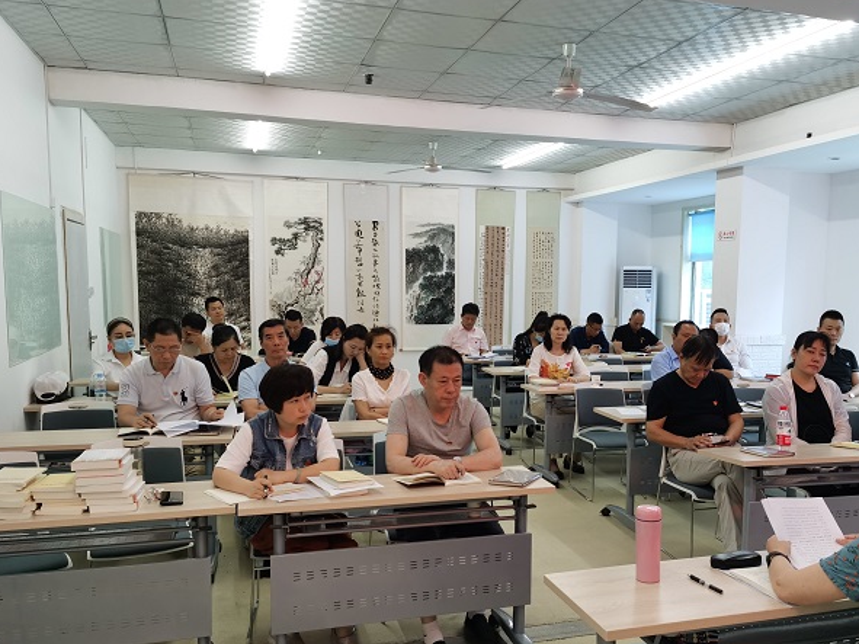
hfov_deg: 56.7
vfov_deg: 44.0
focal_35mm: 32
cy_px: 376
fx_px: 794
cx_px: 477
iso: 200
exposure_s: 1/100
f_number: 1.6
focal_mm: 5.56
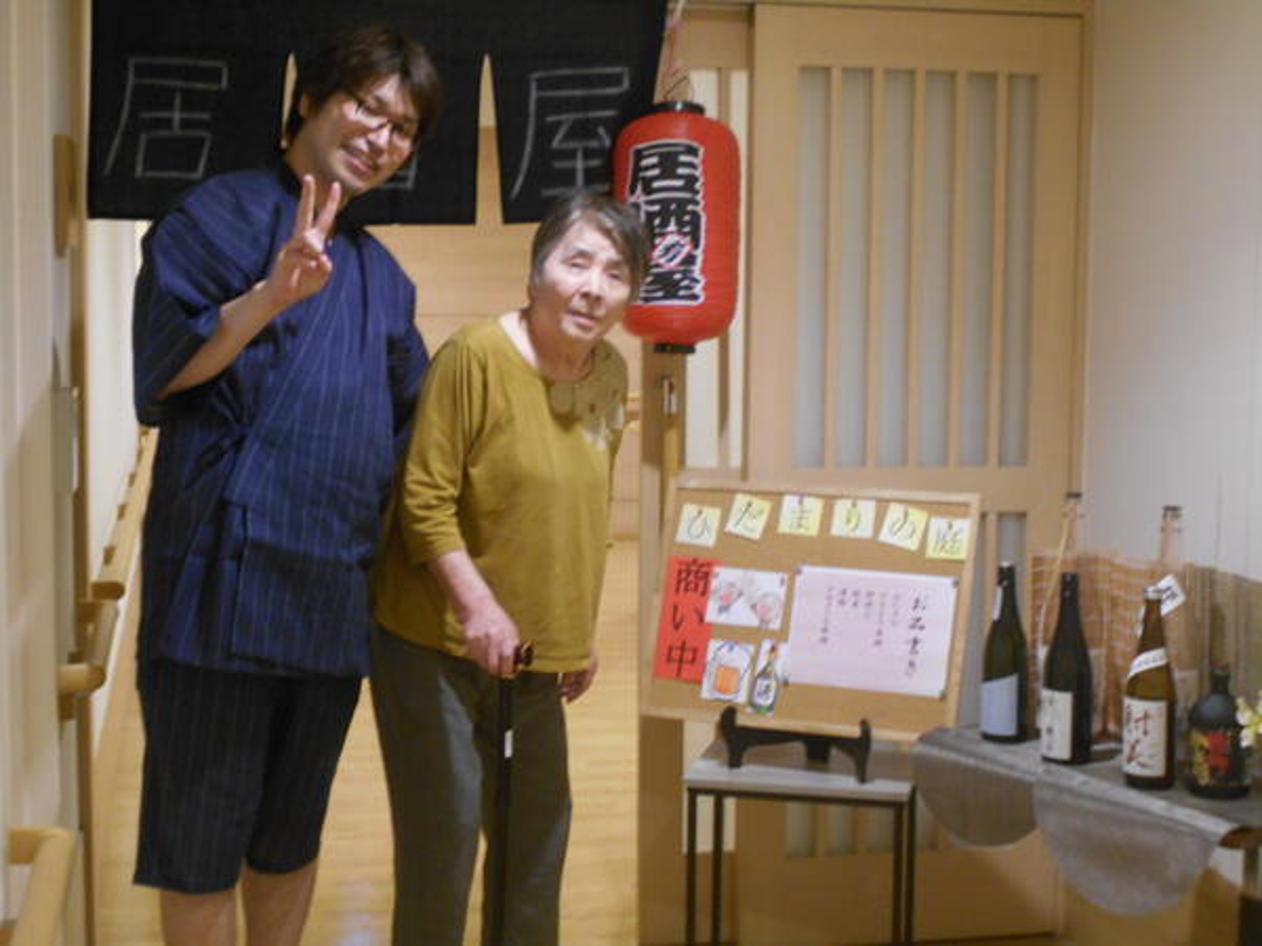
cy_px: 473
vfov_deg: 25.2
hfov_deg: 33.2
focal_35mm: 58
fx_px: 2115
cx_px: 631
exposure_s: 1/8
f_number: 4.9
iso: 400
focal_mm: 10
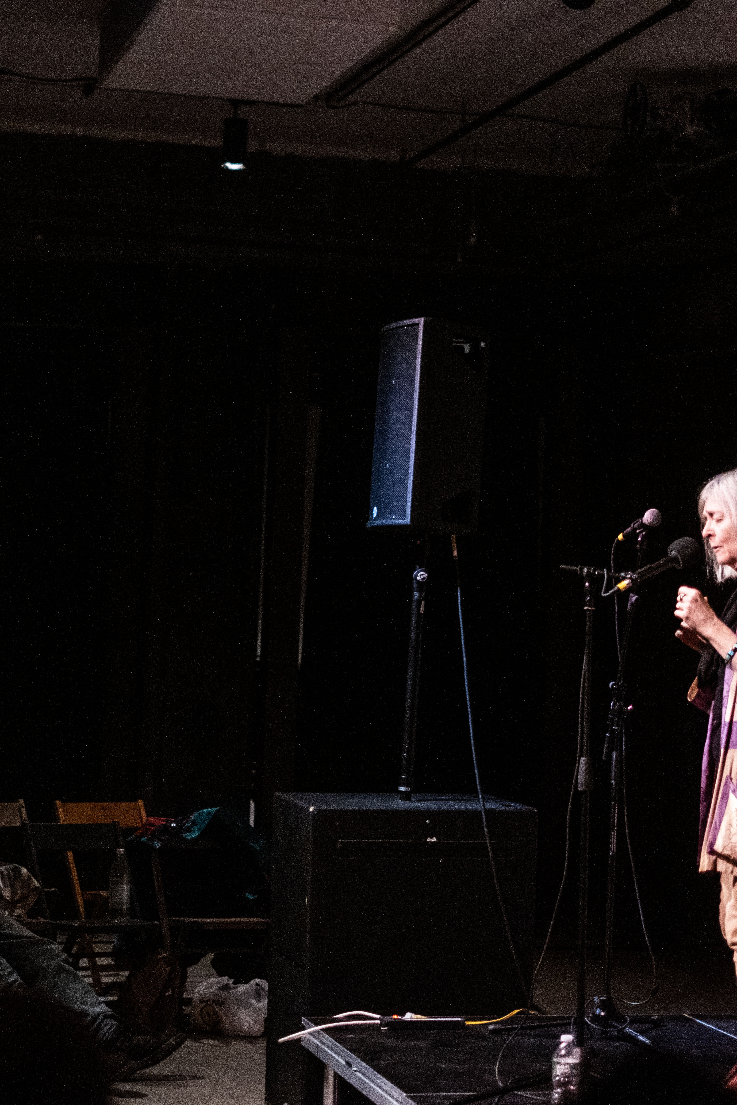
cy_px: 555
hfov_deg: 17.1
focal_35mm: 80
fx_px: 2456
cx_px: 377
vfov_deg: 25.4
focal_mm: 35
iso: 3200
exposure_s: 1/250
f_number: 1.4
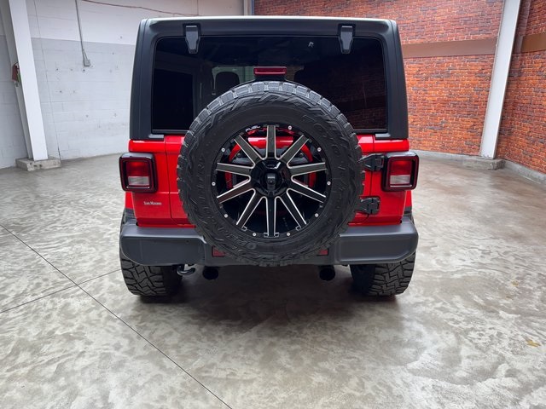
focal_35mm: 24
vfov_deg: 56.8
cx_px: 273
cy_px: 204
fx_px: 379
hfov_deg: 71.6
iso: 125
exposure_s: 1/120
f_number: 1.78
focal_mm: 6.76
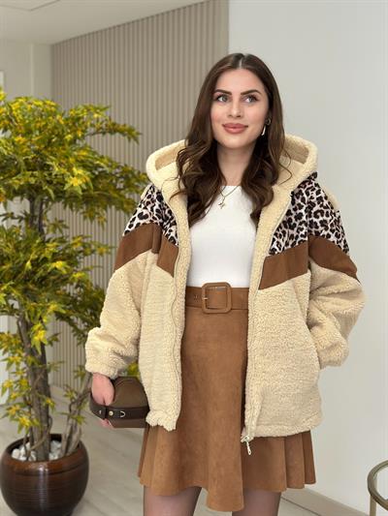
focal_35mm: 48
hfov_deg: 30.3
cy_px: 258
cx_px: 194
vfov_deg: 39.6
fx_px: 717
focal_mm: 6.86
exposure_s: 1/283
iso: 80
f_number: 1.78
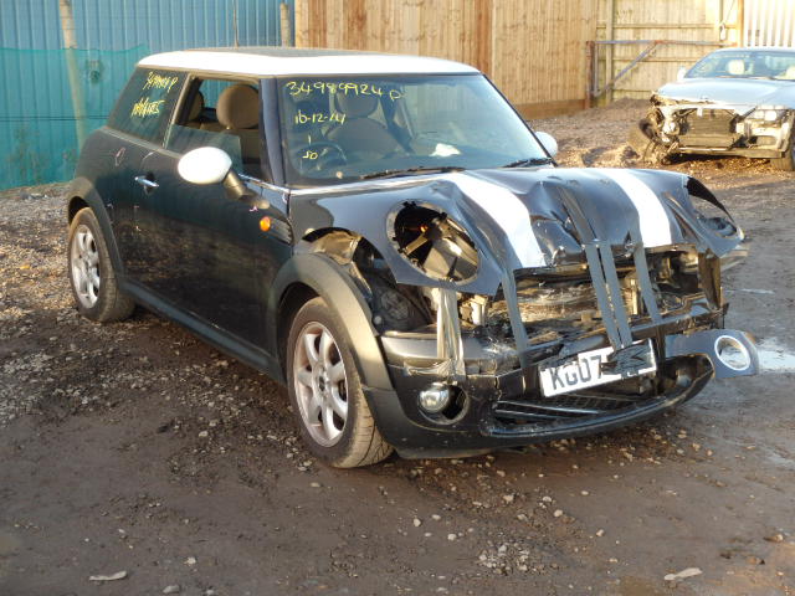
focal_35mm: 49
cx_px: 398
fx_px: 1125
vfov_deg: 29.7
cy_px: 298
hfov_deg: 38.9
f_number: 4.9
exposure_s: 1/60
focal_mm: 8.8
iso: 200
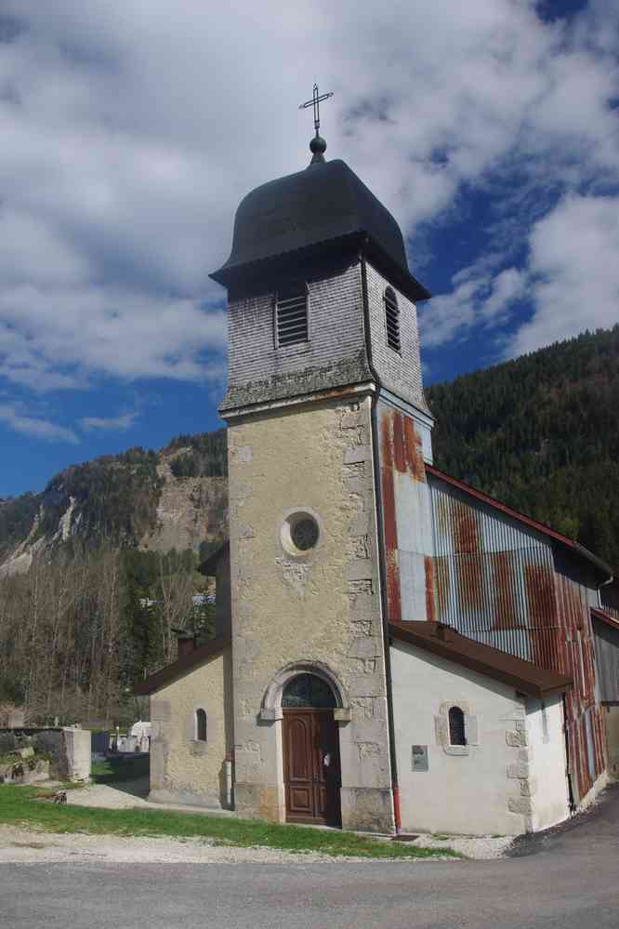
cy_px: 464
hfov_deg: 41.7
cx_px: 310
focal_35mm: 32
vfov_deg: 59.5
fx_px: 812
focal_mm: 21
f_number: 11
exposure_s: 1/100
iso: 200
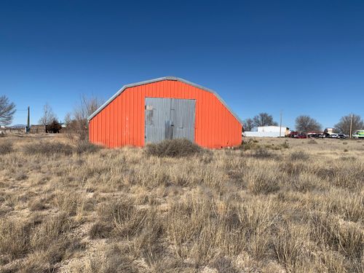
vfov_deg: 53.1
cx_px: 182
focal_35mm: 26
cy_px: 136
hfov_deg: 67.3
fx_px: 273
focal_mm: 4.25
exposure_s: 1/3937
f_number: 1.8
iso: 25
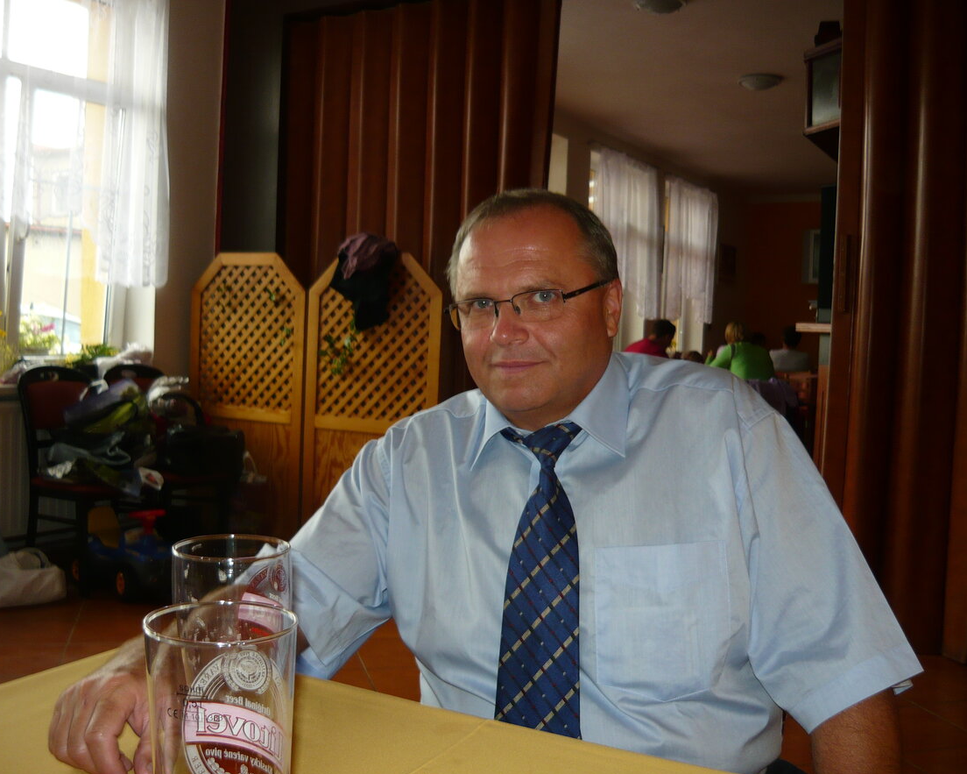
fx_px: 1002
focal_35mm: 35
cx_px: 444
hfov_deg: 51.5
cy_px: 387
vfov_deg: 42.2
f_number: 2.8
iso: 100
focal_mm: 5.5
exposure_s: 1/30
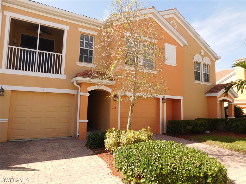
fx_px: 163
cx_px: 123
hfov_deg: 73.9
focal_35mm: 23
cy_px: 92
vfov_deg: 58.9
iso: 125
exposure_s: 1/800
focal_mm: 4
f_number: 3
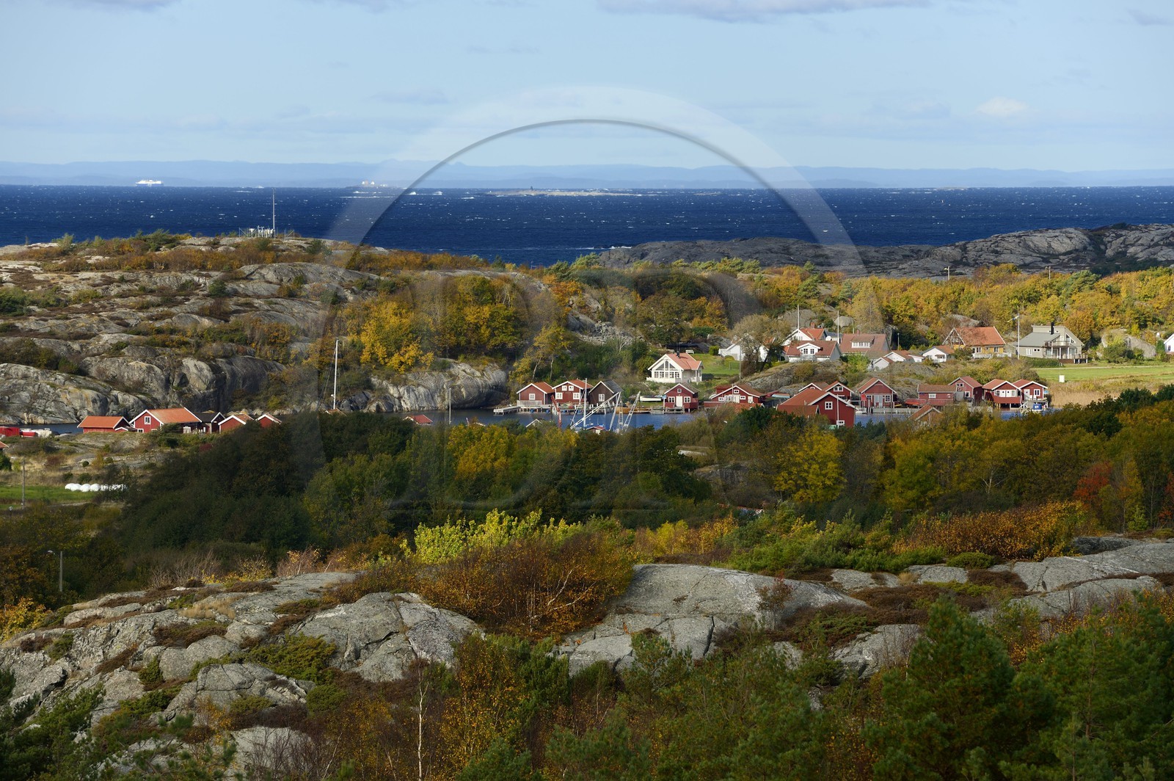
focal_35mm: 200
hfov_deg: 10.3
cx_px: 587
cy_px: 390
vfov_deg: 6.9
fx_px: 6517
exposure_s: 1/250
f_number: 10
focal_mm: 200
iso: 200
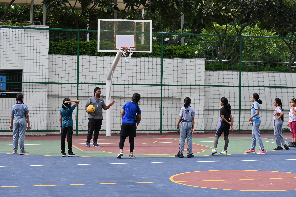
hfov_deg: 27.0
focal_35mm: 75
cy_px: 98
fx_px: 617
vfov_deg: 18.2
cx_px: 148
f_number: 7.1
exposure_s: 1/200
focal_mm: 50
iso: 100
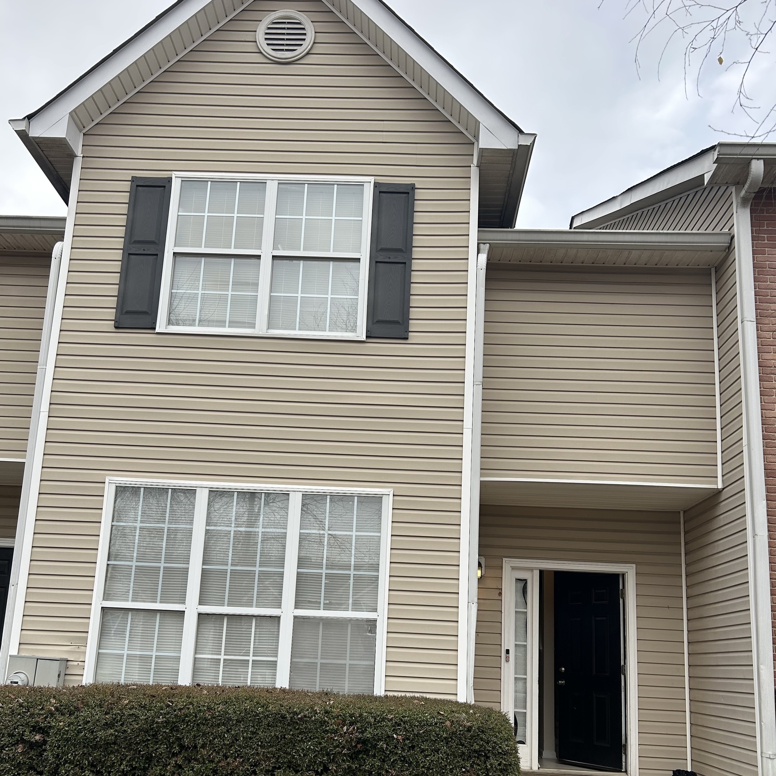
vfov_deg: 51.8
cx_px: 384
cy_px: 497
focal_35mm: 31
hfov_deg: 52.5
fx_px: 786
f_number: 1.5
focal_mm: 5.7
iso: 50
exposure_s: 1/714
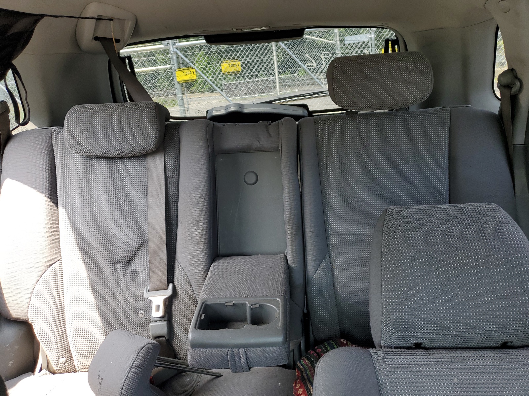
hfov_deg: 67.3
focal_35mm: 26
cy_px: 198
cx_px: 264
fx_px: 397
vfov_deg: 53.1
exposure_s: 1/182
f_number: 1.5
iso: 50
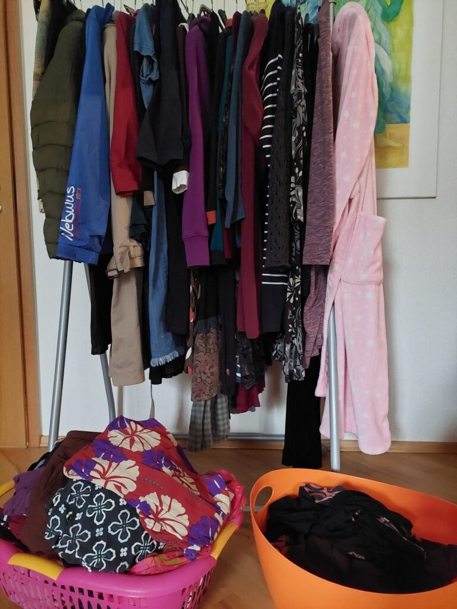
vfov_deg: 71.6
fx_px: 422
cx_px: 228
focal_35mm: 24
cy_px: 304
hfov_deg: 56.8
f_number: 1.8
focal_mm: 5.23
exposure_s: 1/24
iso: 2000
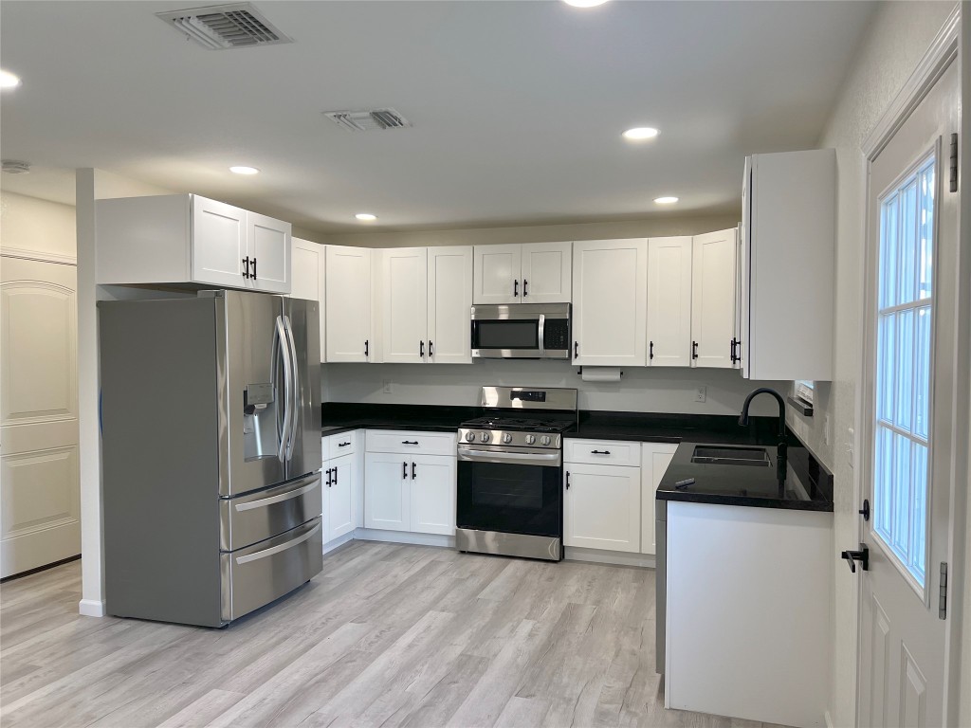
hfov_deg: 67.3
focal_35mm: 26
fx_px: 729
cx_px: 486
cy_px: 364
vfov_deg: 53.1
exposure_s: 1/120
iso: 100
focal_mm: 5.7
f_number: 1.5
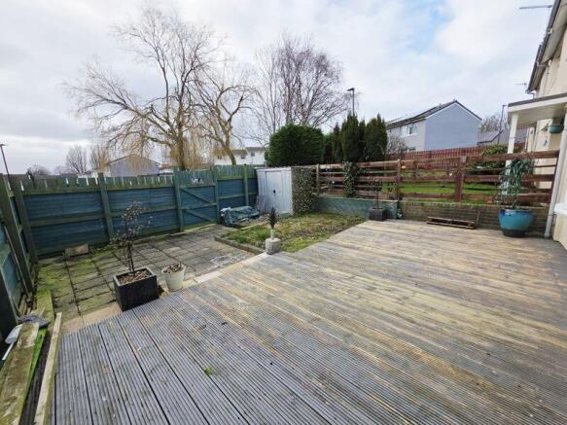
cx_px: 284
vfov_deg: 89.9
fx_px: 213
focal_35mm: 13
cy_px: 212
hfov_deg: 106.2
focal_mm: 2.2
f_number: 1.9
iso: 40
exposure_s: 1/544
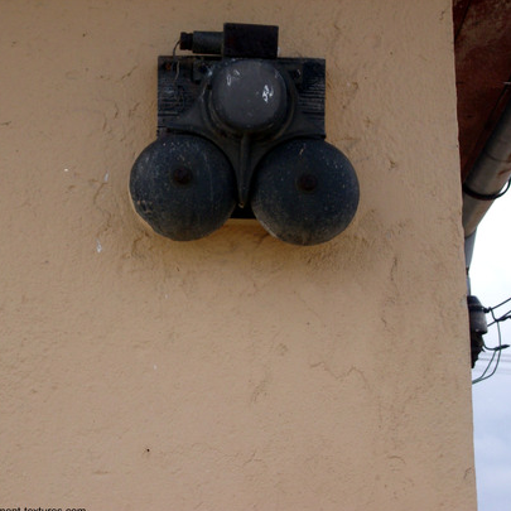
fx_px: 2238
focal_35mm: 134
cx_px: 197
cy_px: 257
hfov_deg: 13.0
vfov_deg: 13.0
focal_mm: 22.8
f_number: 4.8
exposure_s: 1/320
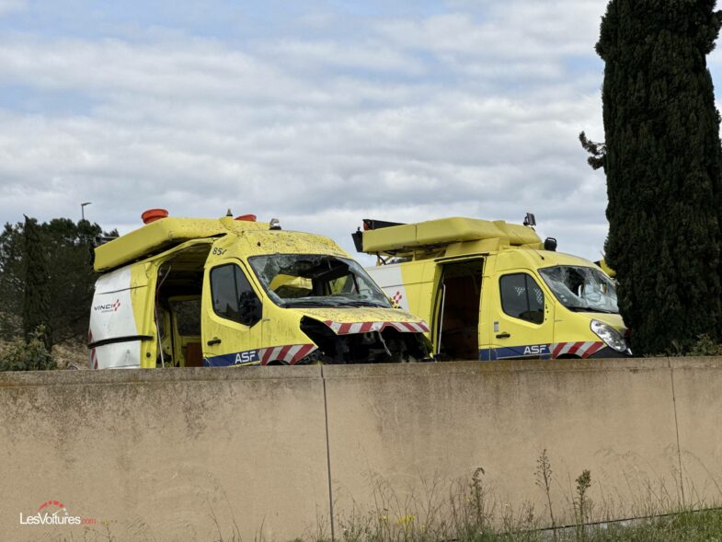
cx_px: 361
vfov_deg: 19.1
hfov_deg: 25.3
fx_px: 1606
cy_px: 271
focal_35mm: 77
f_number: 2.8
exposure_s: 1/1193
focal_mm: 9
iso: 25
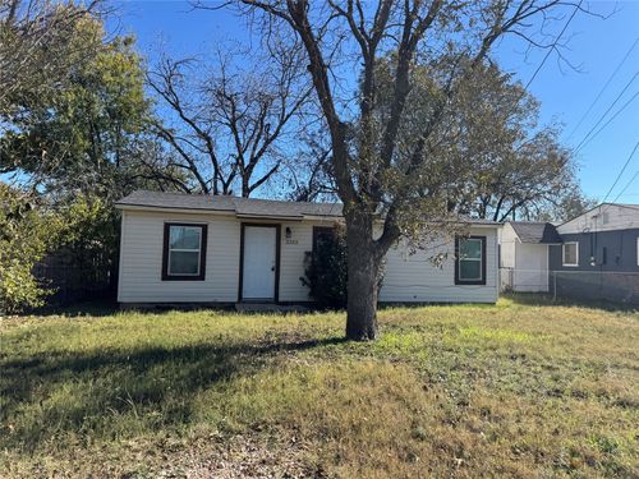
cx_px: 320
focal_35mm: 24
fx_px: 443
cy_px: 240
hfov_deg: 71.6
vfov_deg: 56.8
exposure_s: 1/2331
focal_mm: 6.76
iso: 80
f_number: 1.78
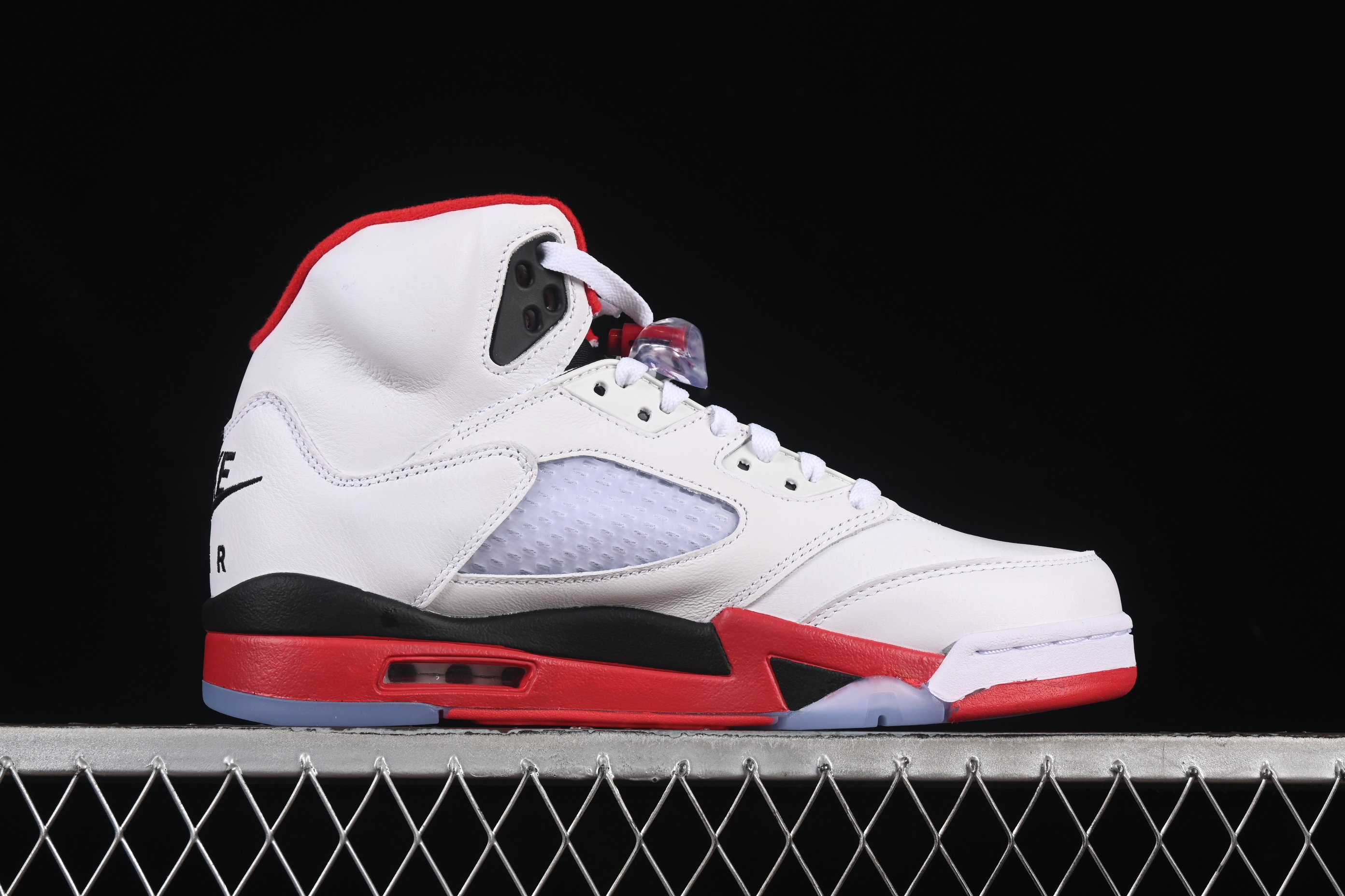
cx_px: 672
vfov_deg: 18.2
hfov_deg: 27.0
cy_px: 448
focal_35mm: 75
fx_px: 2802
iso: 160
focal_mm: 50
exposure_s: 1/80
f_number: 8
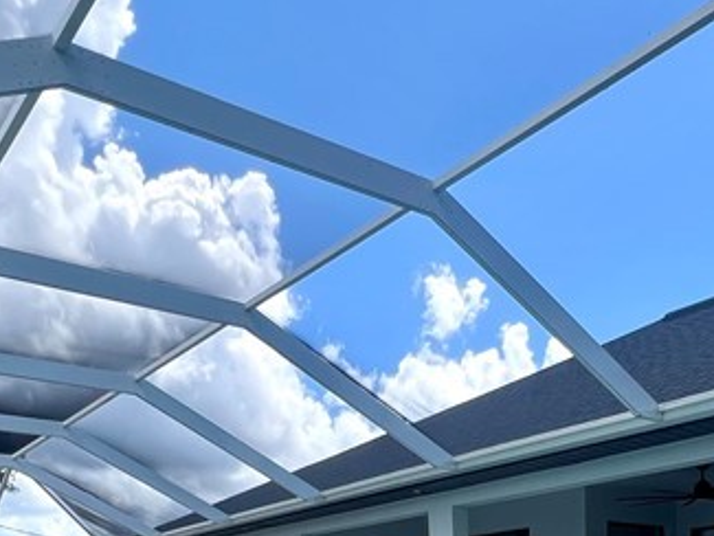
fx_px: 846
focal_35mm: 41
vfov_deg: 27.8
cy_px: 734
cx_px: 505
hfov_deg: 44.7
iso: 32
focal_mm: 1.57
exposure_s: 1/477
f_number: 1.8
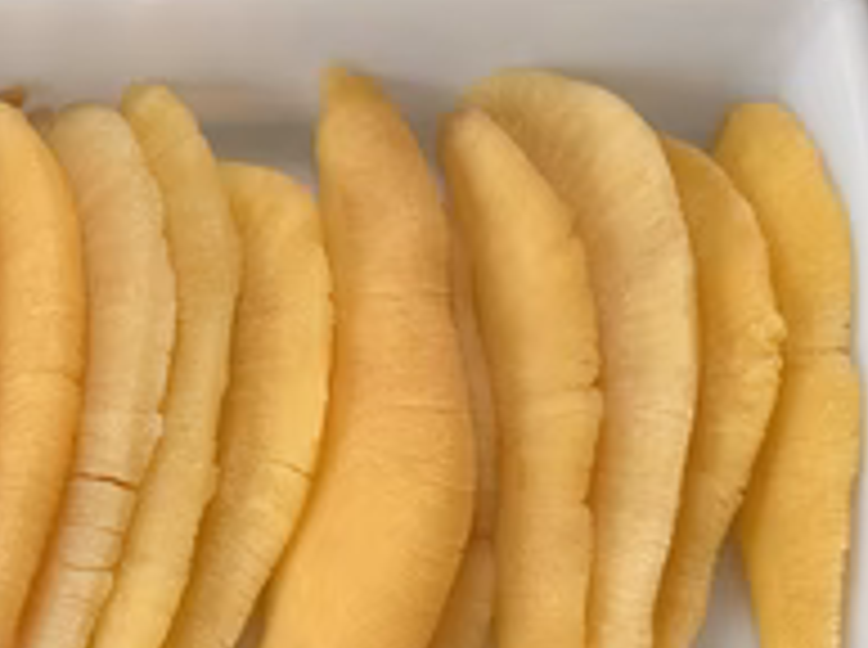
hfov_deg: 35.0
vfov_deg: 26.9
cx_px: 238
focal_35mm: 54
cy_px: 392
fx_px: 1352
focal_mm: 5.1
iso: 125
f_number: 1.6
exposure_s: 1/60
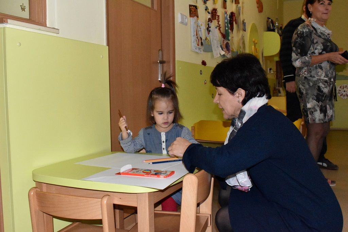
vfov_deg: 36.9
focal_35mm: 36
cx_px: 174
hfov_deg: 53.1
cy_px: 116
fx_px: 348
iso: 6400
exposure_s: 1/60
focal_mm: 24
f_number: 7.1
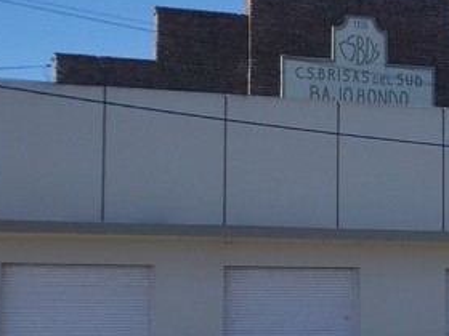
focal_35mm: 104
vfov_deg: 14.2
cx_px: 359
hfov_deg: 18.7
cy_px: 208
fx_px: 1349
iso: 80
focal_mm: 5.3
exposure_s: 1/320
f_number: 6.2
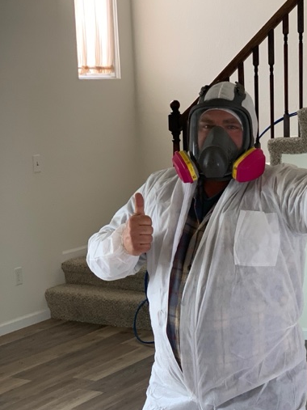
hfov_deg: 17.8
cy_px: 301
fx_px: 970
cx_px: 242
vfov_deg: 23.6
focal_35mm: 82
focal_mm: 6
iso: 100
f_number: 2.4
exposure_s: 1/122
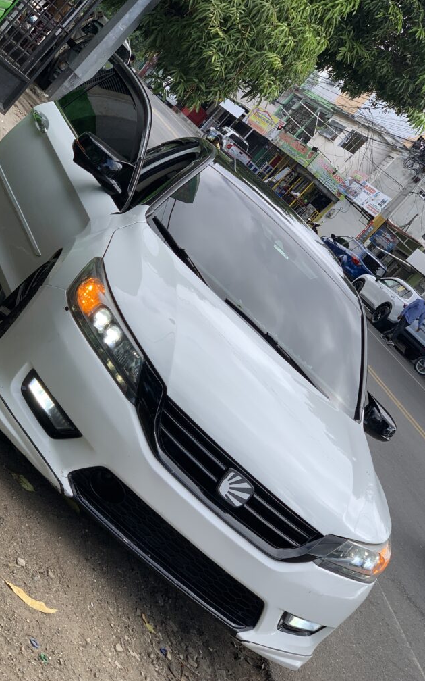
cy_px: 343
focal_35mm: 56
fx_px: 1038
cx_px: 171
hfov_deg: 23.1
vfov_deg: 36.3
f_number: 2.4
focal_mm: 6
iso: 16
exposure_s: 1/571
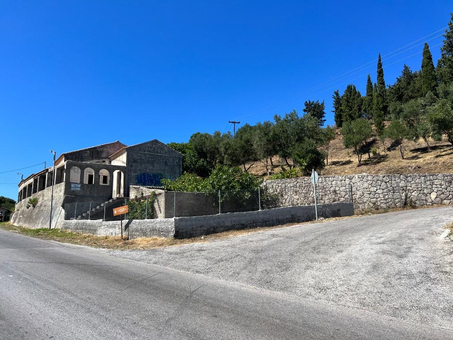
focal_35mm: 26
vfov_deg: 53.1
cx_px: 226
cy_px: 170
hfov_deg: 67.3
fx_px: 340
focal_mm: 5.7
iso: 50
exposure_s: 1/3831
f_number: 1.5
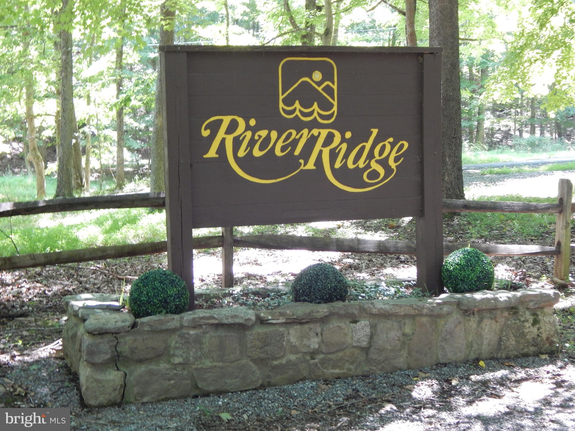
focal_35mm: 61
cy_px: 216
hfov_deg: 31.7
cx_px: 288
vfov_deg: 24.0
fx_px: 1013
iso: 320
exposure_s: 1/30
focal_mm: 10.9
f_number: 4
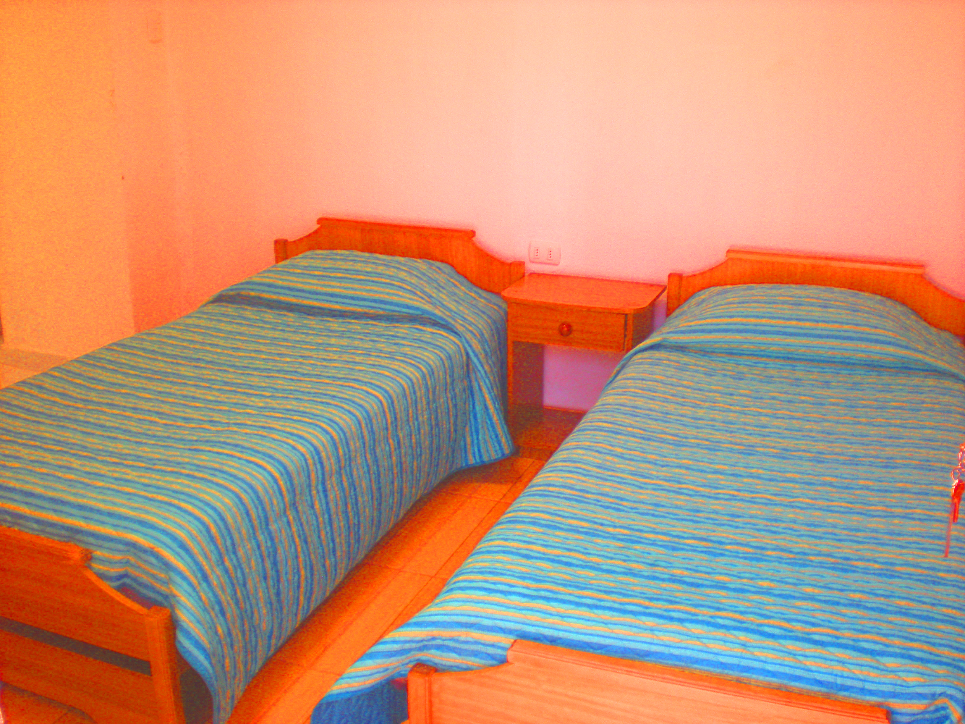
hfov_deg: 49.0
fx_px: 1059
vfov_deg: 37.7
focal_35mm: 38
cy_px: 362
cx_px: 482
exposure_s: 1/63.3
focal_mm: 6.3
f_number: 3.1
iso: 129
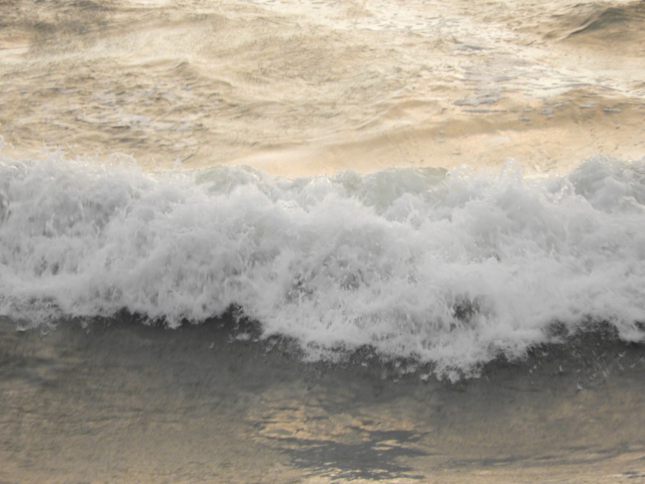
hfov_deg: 1.7
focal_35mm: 1200
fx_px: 22360
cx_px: 322
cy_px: 242
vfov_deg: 1.2
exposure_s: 1/60
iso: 450
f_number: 6
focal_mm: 215
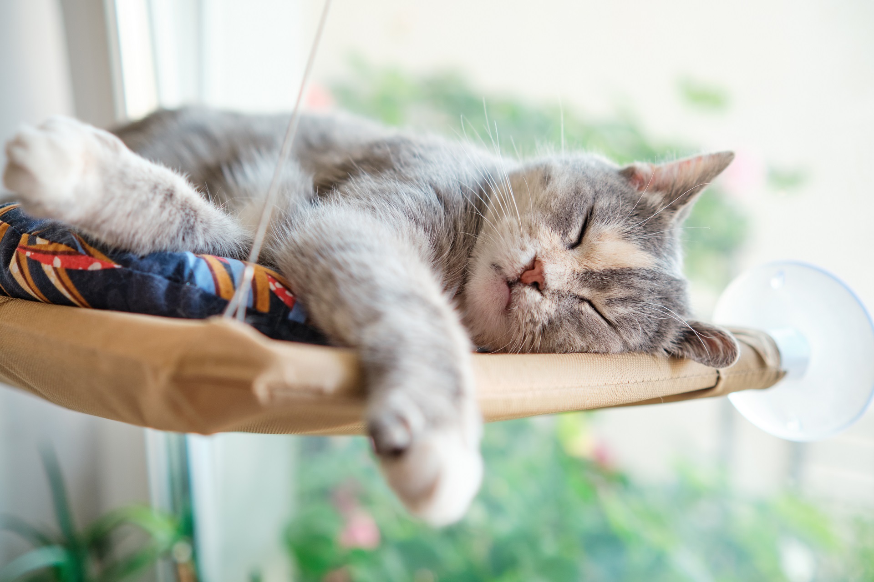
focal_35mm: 50
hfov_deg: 39.6
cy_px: 291
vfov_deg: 27.0
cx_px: 437
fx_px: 1214
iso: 160
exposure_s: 1/85
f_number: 2
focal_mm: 33
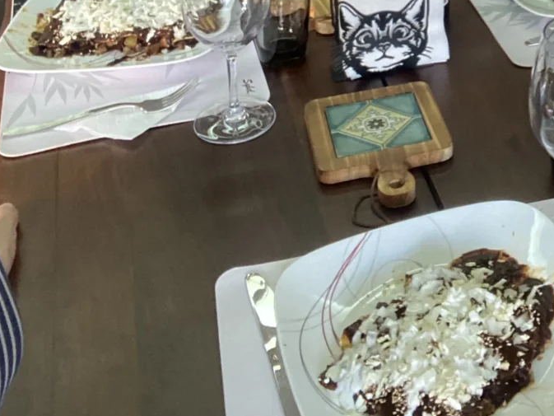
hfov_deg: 26.1
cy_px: -204
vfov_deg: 18.6
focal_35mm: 70
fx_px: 1120
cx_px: 576
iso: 200
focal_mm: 2.71
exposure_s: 1/60
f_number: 2.2
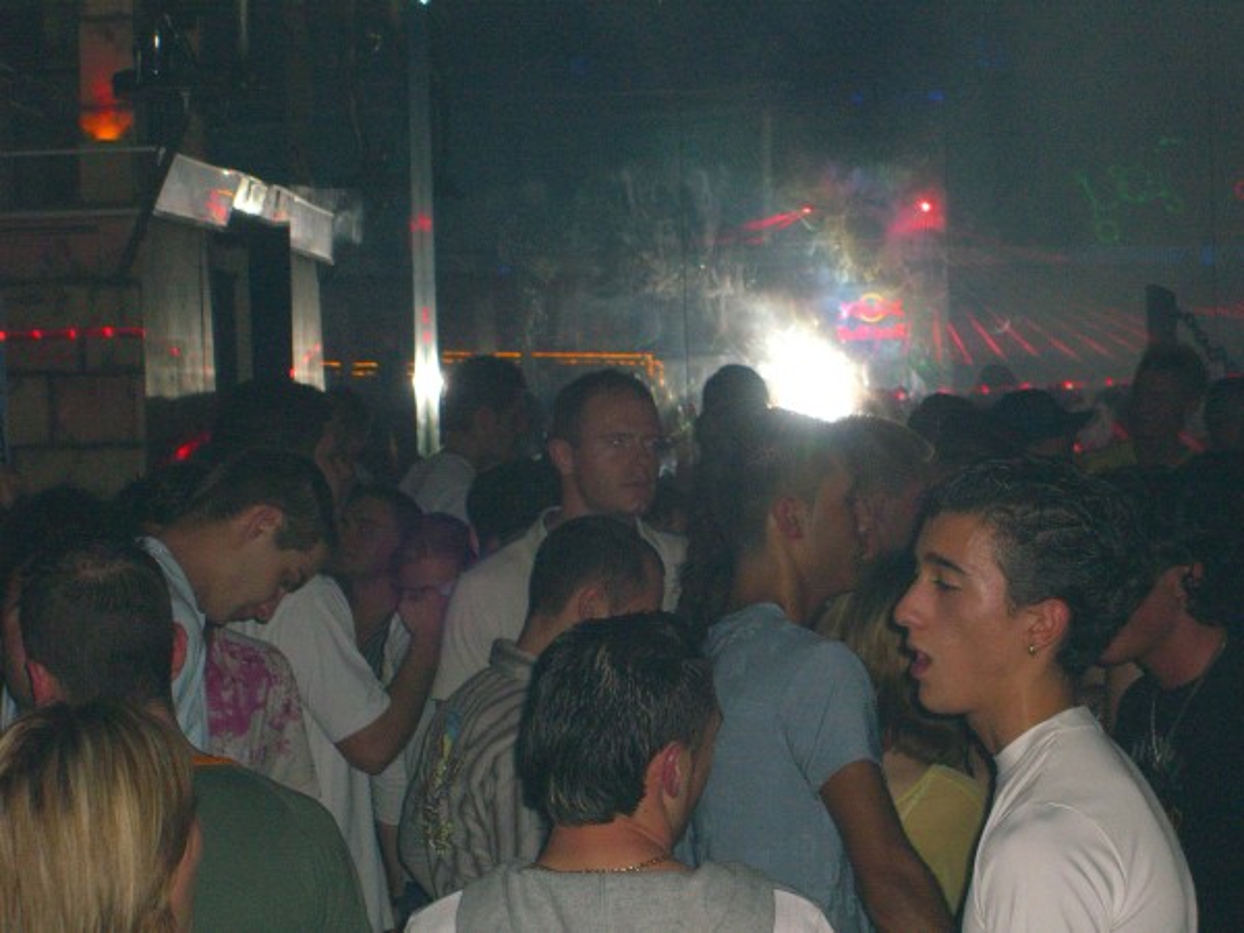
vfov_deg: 13.0
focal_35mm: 114
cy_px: 466
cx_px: 622
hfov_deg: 17.3
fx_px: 4097
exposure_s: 1/60
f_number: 5.1
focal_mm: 23.7
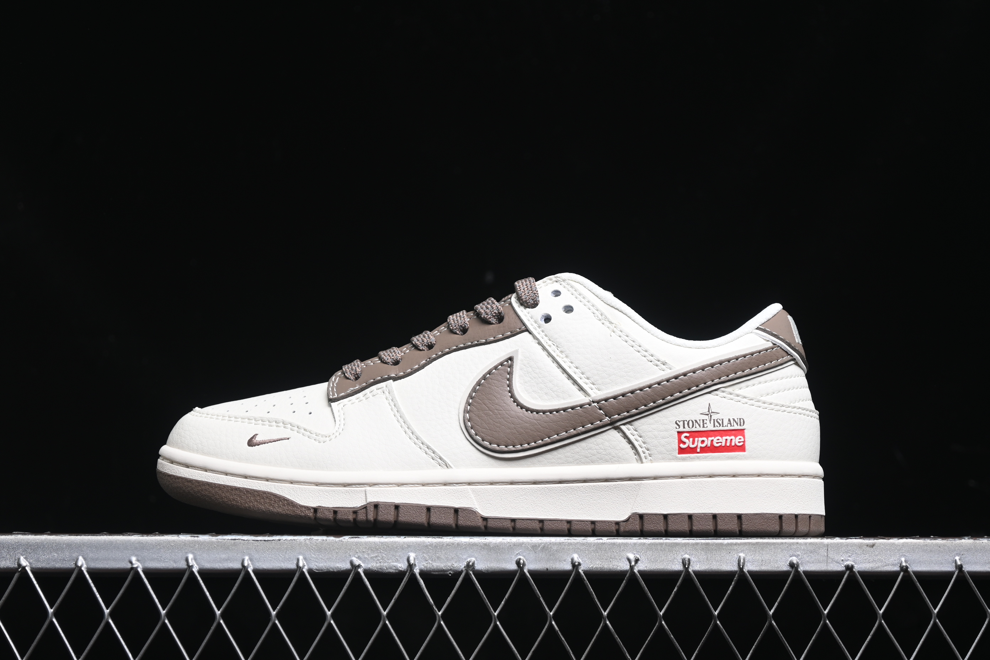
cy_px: 330
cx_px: 495
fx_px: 2062
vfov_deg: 18.2
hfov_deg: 27.0
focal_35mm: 75
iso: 160
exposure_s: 1/60
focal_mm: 50
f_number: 6.3
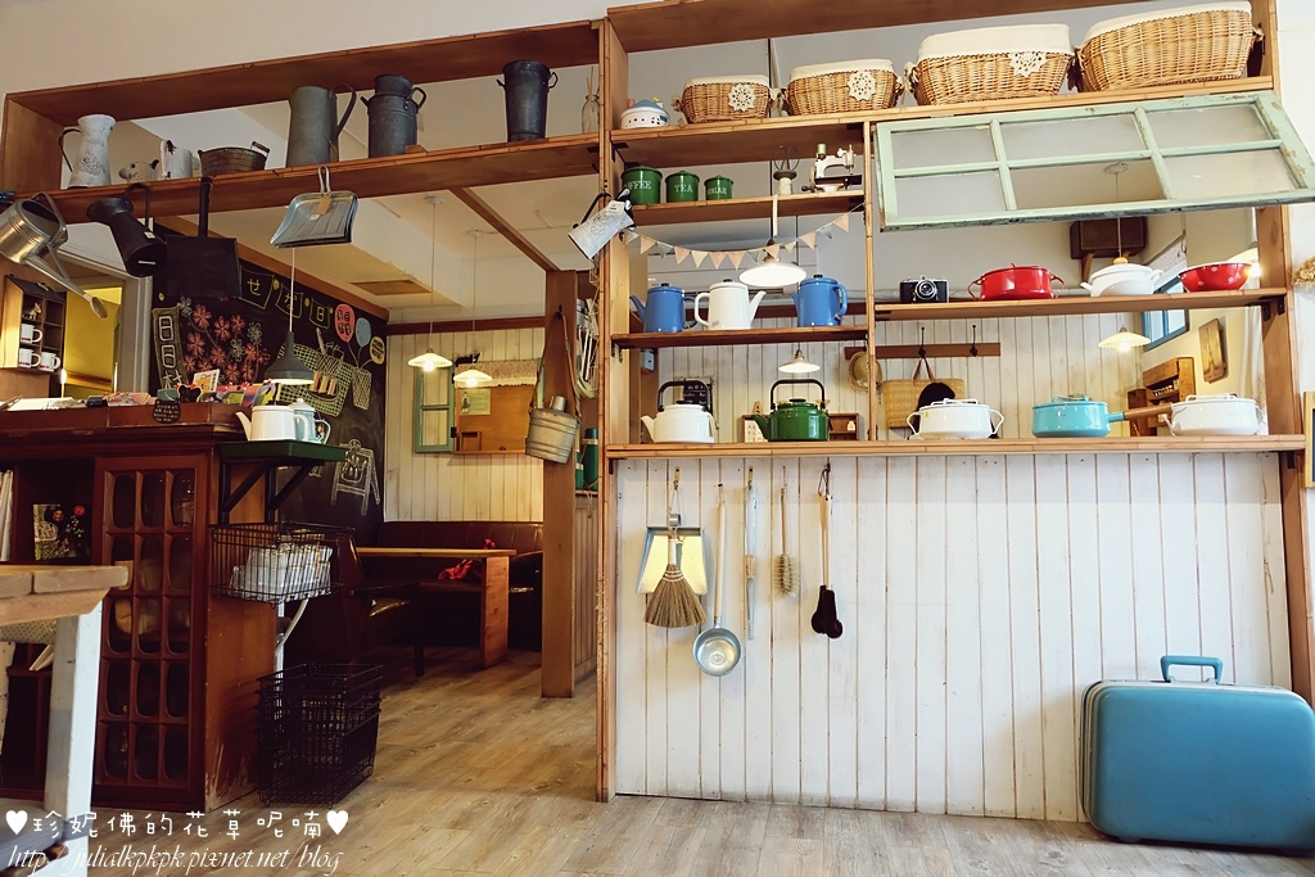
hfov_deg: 73.7
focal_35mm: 24
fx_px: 877
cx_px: 658
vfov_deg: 53.1
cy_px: 438
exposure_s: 1/30
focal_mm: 16
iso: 1250
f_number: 3.5
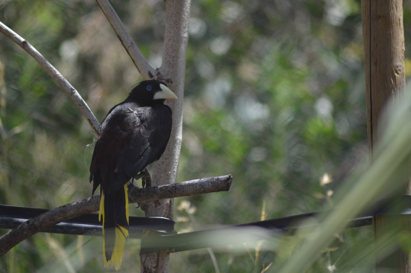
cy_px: 136
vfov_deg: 3.8
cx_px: 206
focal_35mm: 360
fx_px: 4102
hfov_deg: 5.7
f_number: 5
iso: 400
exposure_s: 1/1000
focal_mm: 240
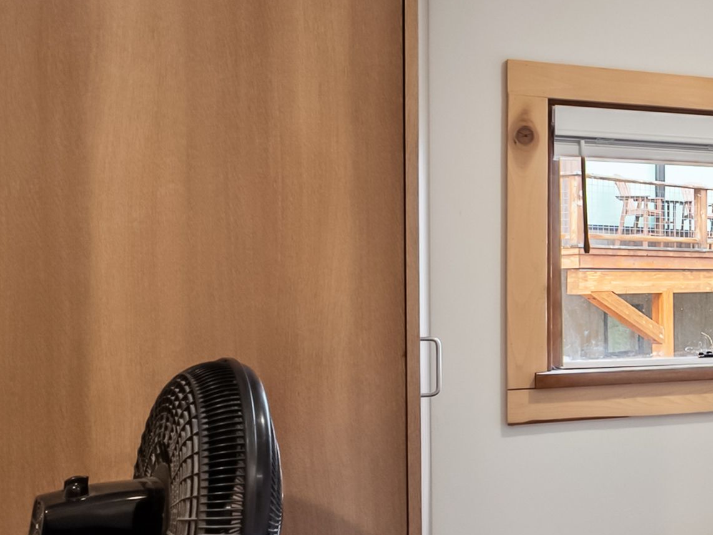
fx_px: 1030
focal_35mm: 50
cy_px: 288
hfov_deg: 26.1
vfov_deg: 29.1
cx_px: 1109
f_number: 8
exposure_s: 1/25
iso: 800
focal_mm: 14
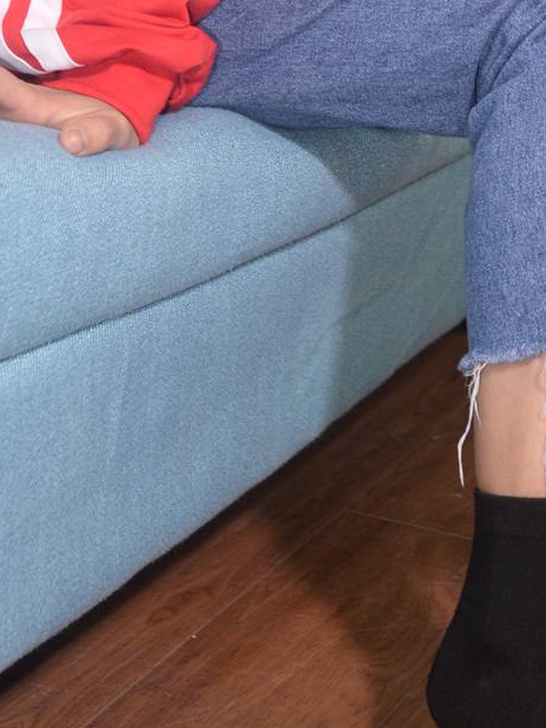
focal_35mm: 106
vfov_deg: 17.6
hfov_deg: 13.8
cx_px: 513
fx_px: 2228
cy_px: -164
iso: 640
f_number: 5
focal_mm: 35
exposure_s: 1/80
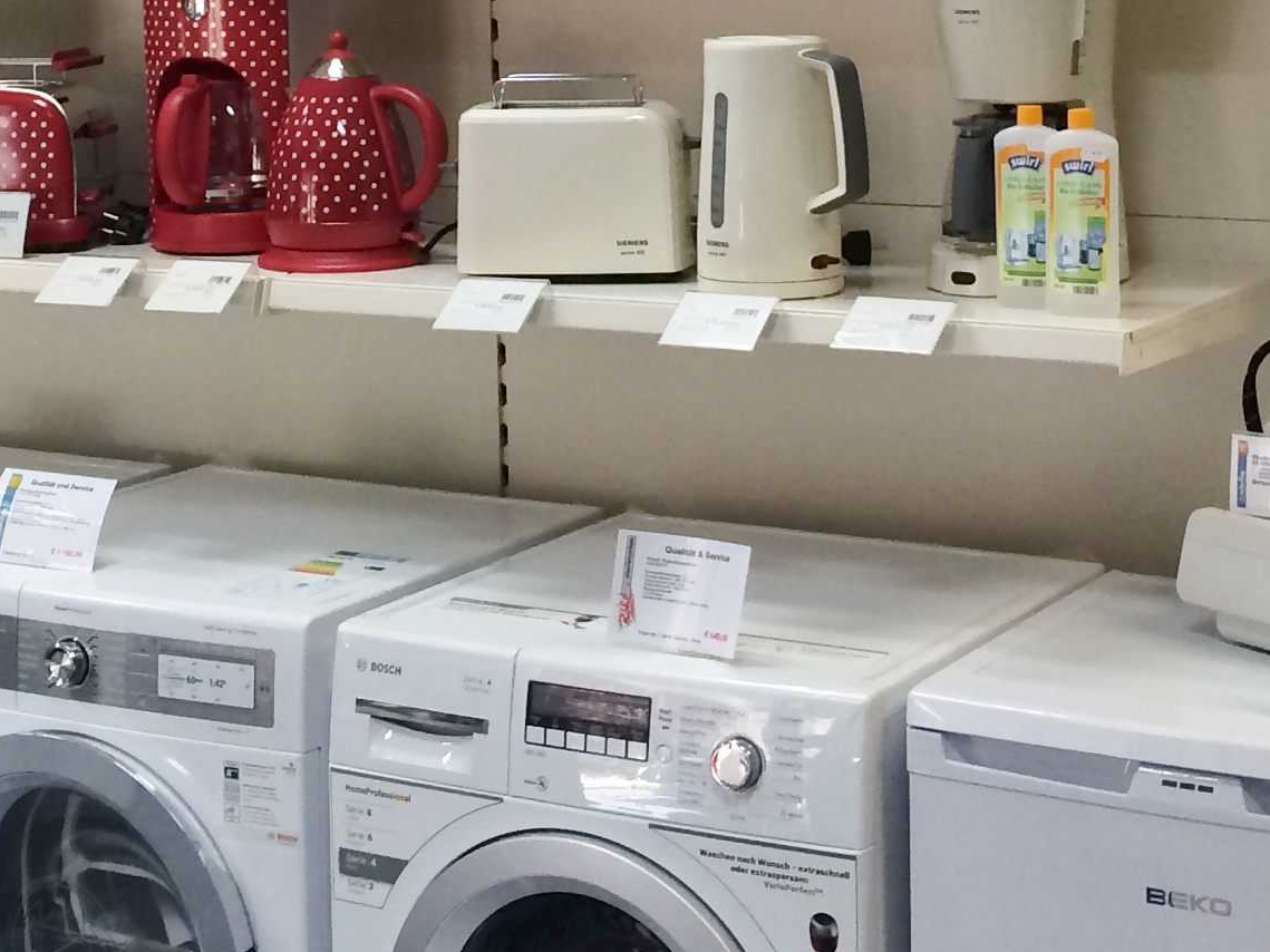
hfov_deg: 22.8
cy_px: -61
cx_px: 649
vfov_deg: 16.7
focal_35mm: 86
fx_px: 3155
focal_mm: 4.12
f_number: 2.2
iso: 50
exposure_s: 1/33
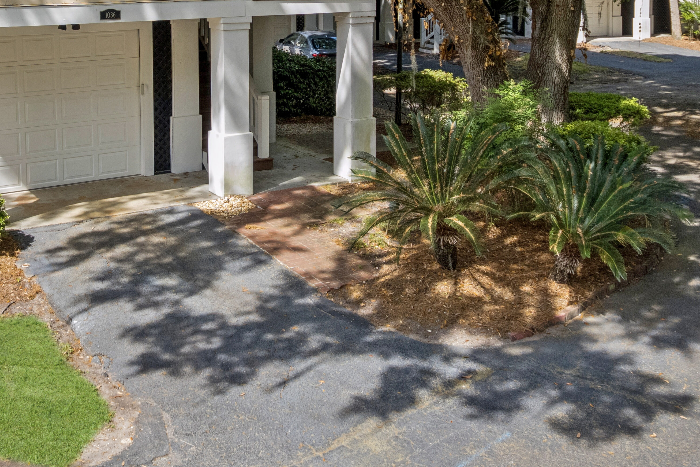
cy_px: -2
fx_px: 894
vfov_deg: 27.5
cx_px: 283
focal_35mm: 46
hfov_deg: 42.6
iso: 100
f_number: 2.8
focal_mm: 8.38
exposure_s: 1/500
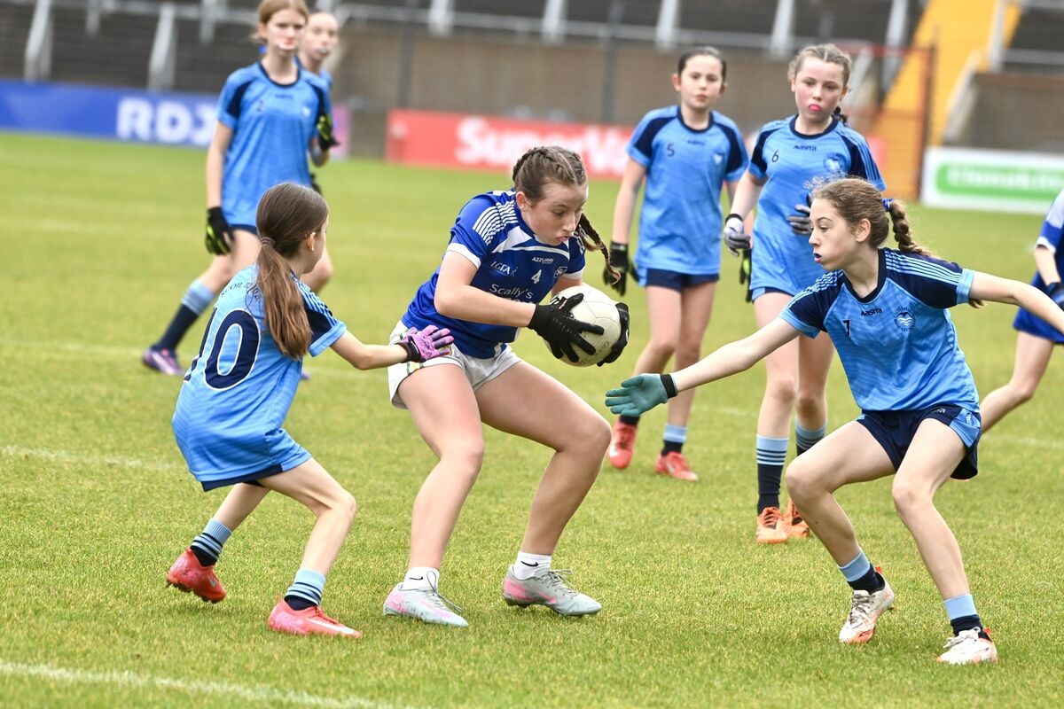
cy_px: 354
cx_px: 532
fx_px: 8866
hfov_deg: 6.9
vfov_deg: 4.6
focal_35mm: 300
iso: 2000
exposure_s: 1/1000
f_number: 5.6
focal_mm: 300
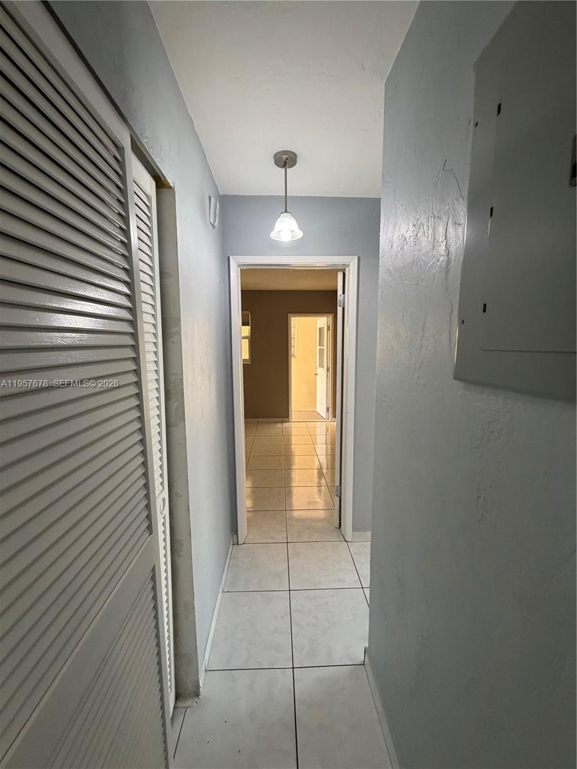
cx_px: 288
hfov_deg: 85.7
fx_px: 311
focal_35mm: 14
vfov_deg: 102.1
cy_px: 384
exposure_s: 1/60
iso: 200
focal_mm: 2.22
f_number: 2.2
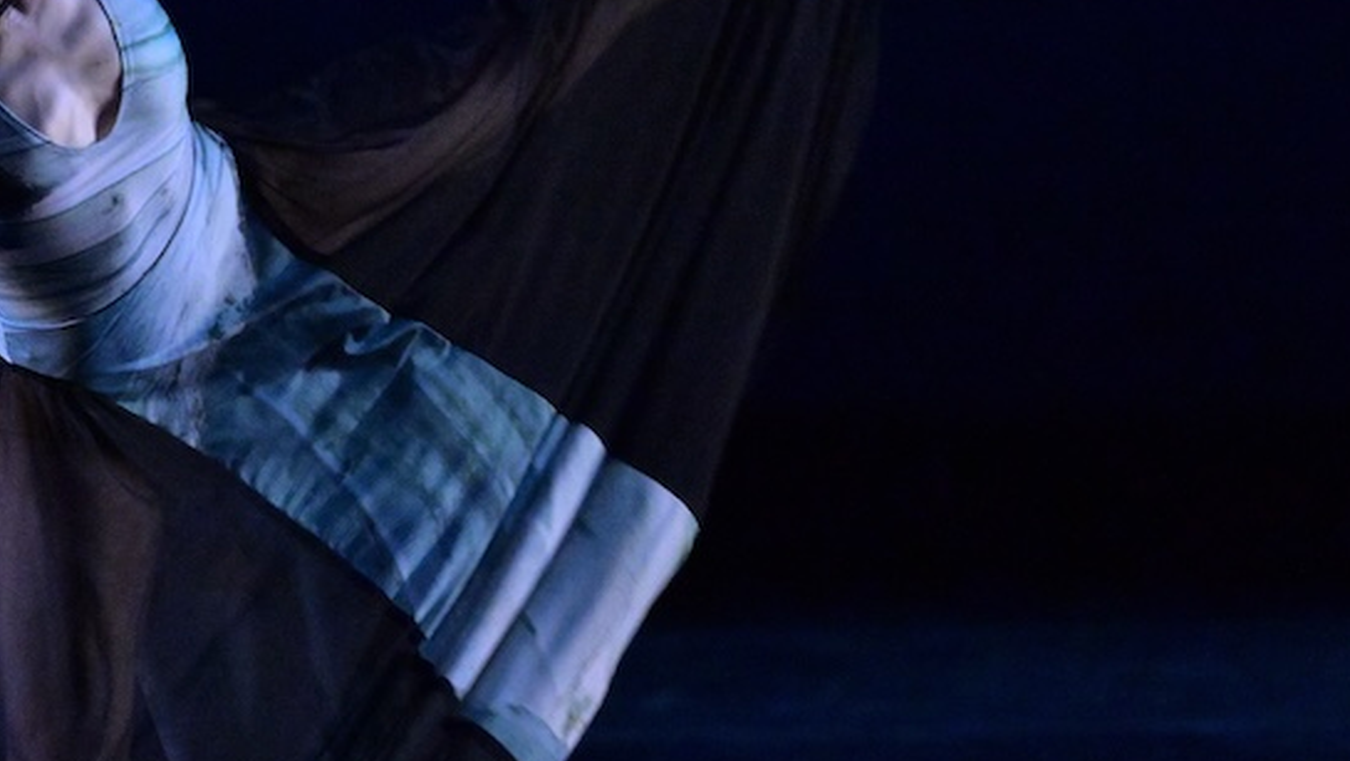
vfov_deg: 1.1
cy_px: 250
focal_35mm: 1095
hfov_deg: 2.0
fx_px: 39211
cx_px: 508
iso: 5000
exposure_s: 1/400
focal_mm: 380
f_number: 4
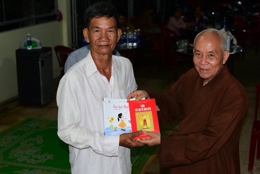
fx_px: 433
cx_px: 167
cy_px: 73
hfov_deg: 33.2
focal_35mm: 60
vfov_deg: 22.6
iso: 320
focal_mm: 44
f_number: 4
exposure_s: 1/60
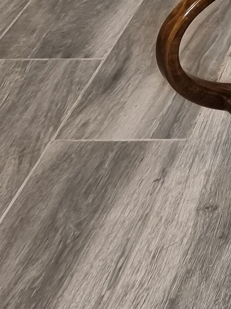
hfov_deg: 10.8
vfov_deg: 14.8
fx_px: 1050
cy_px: -231
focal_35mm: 118
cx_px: 543
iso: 80
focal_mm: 6.7
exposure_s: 1/100
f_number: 1.8
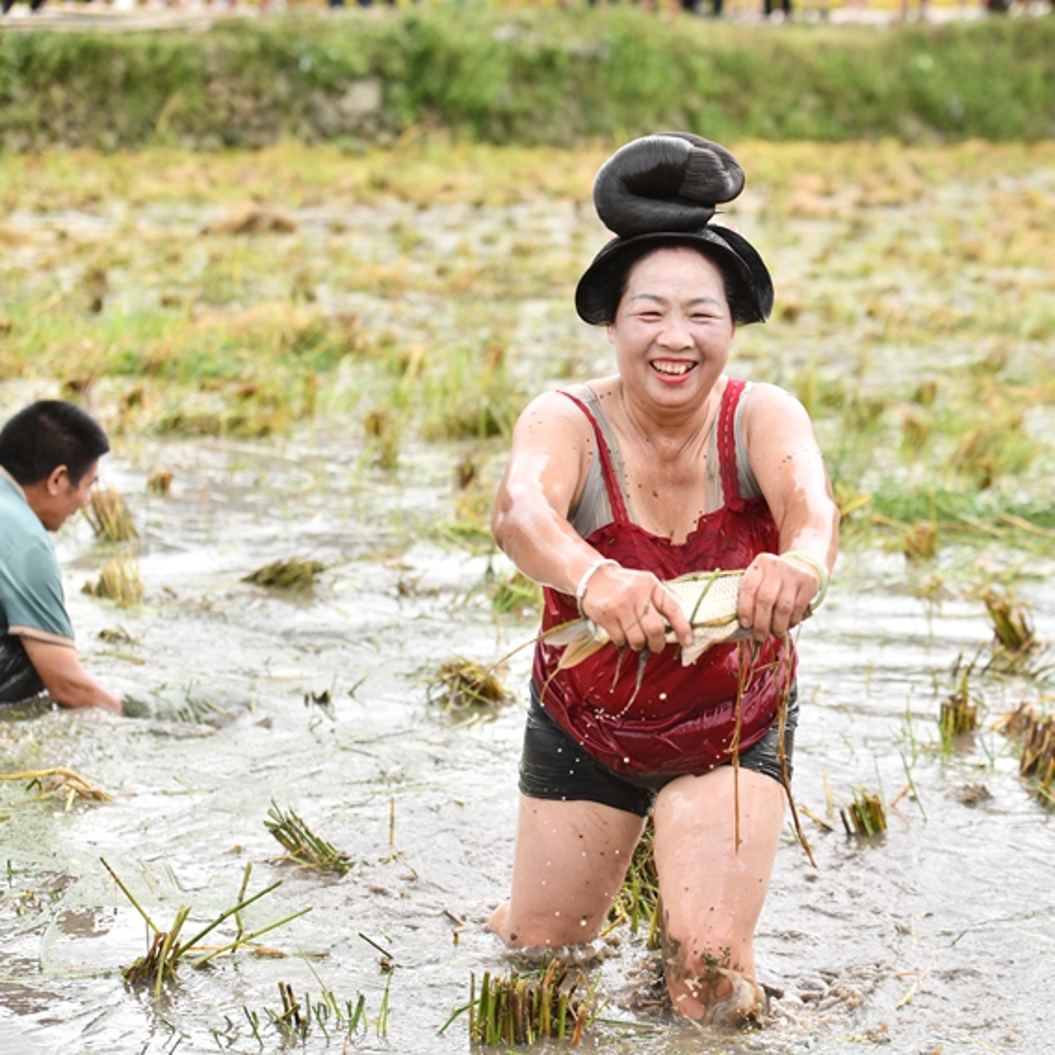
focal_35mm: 90
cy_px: 530
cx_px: 710
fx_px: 3103
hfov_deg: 19.2
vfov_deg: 19.3
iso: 720
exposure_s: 1/1600
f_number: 3.5
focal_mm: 70
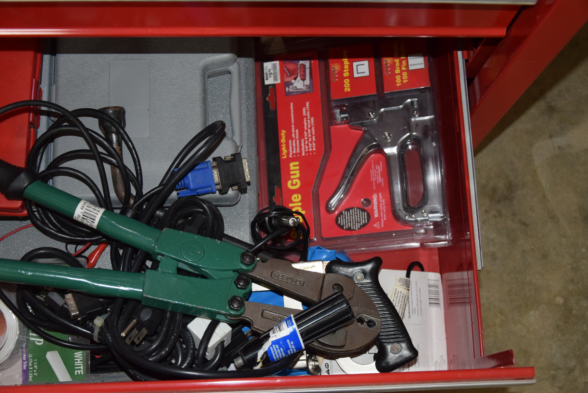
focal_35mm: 51
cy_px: 196
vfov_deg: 26.5
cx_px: 294
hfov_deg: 38.9
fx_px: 834
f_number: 4.2
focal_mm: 34
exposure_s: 1/60
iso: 1800
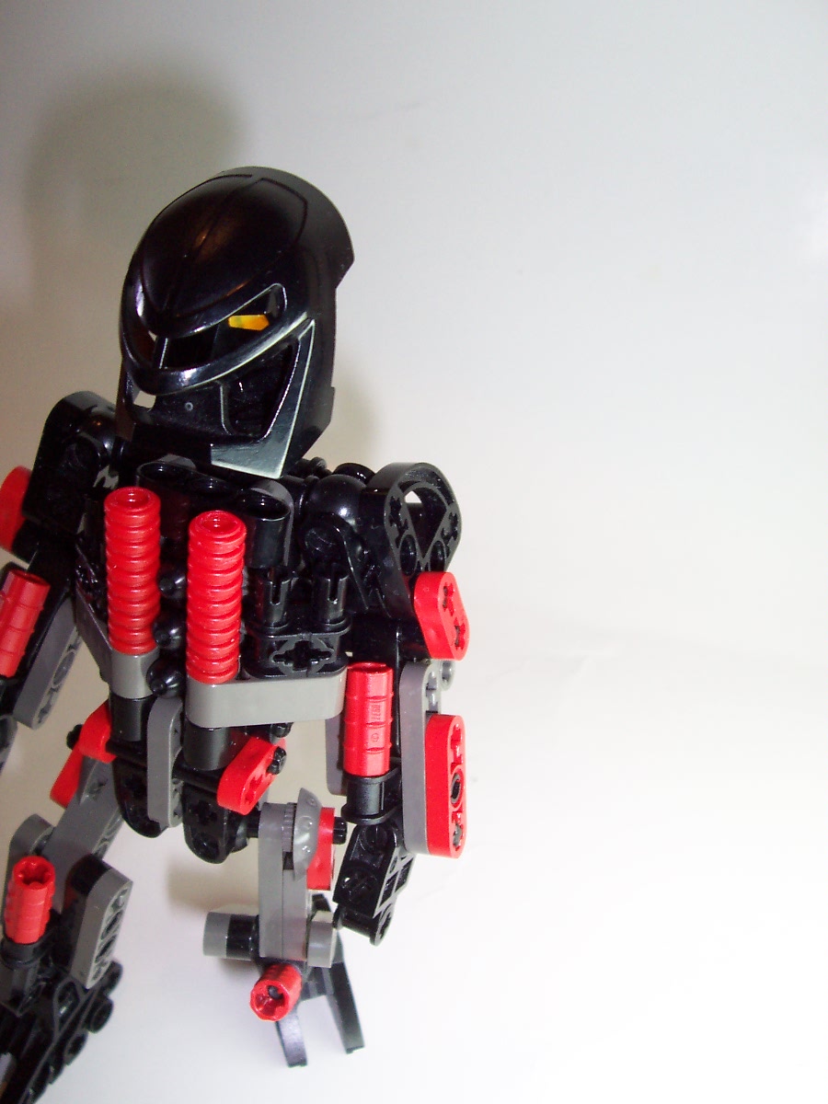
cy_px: 552
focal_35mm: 37
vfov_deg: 50.1
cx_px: 414
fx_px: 1180
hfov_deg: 38.7
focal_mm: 5.6
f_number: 2.8
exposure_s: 1/60
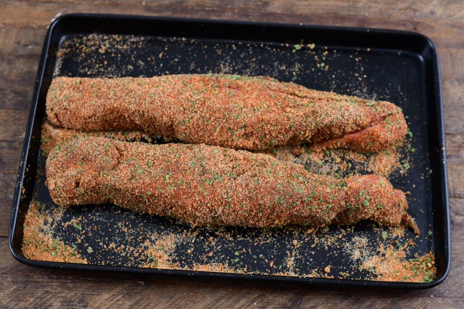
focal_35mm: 50
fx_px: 644
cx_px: 232
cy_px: 154
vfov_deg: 27.0
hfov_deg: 39.6
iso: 1000
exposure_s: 1/125
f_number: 5
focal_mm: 50
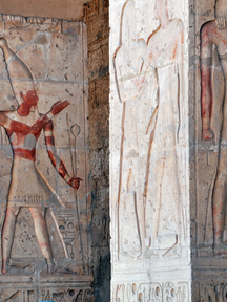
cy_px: 150
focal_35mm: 154
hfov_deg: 9.6
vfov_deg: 12.8
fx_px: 1347
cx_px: 51
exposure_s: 1/400
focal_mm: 70
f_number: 10
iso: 200
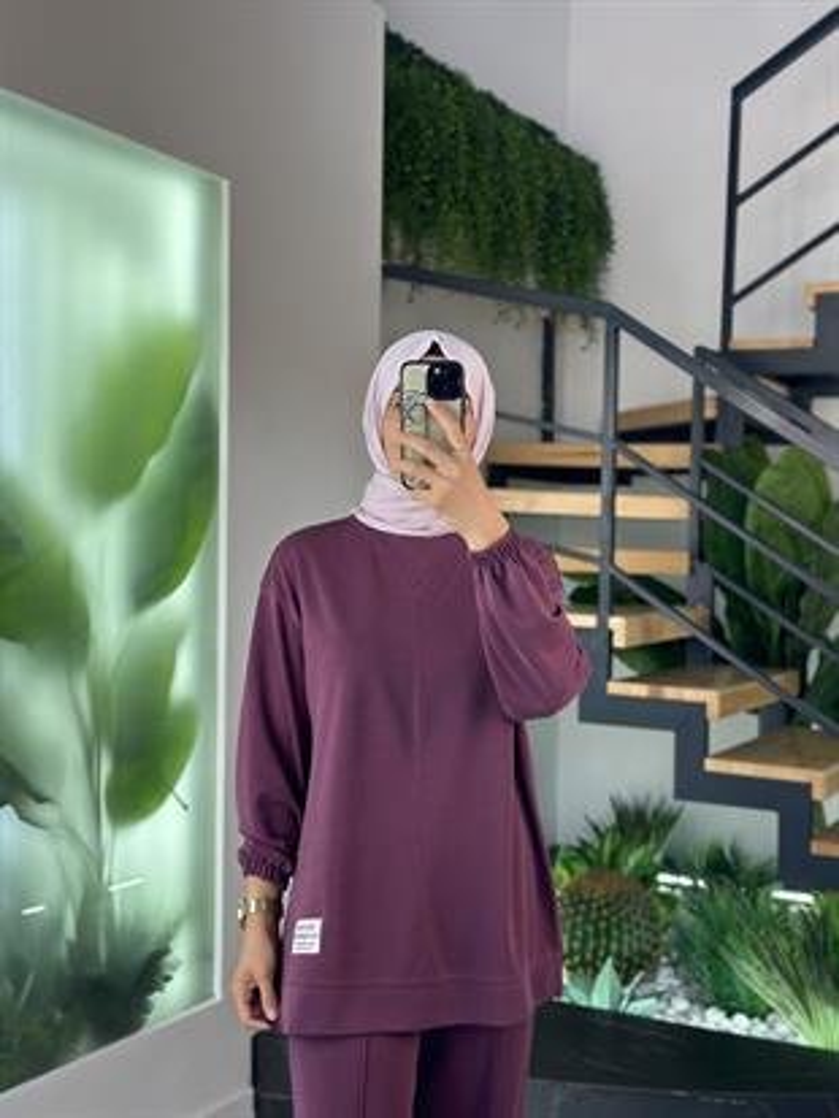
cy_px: 559
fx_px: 1550
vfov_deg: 39.6
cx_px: 420
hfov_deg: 30.3
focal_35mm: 48
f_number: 1.78
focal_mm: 6.86
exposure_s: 1/257
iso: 80
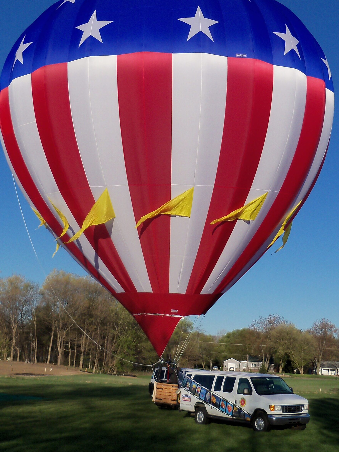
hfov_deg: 37.7
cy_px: 208
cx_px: 168
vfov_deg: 48.9
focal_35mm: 38
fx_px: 496
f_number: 3.5
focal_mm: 6.2
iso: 64
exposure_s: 1/1000
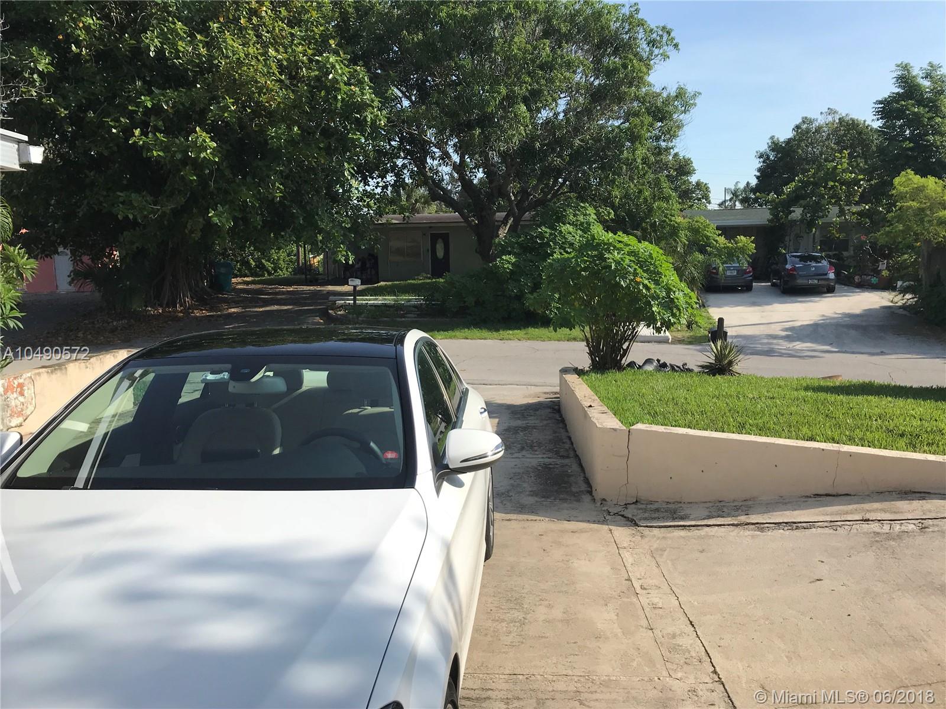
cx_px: 473
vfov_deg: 49.7
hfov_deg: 63.4
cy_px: 354
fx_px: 765
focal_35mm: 28
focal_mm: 3.99
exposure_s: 1/2283
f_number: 1.8
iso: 20
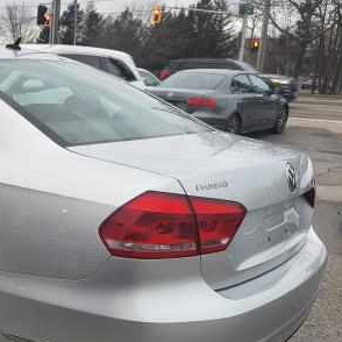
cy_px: 206
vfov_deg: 33.9
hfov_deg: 31.0
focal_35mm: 50
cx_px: -16
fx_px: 559
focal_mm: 5.4
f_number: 1.8
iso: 100
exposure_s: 1/120
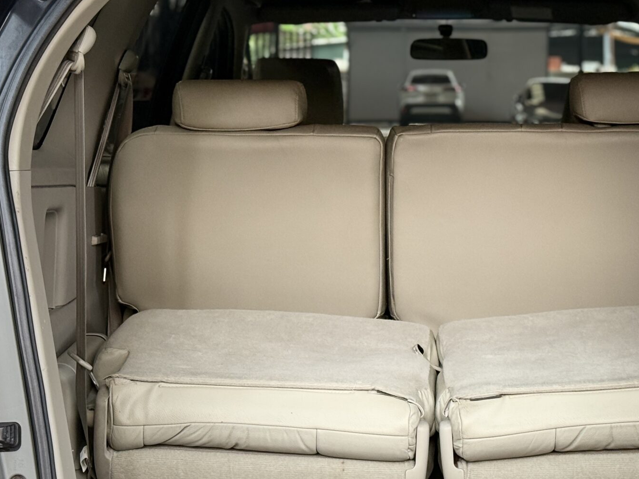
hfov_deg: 21.2
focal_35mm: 92
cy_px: 203
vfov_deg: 16.1
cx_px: 435
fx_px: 1698
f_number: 1.78
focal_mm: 6.76
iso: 160
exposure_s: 1/85
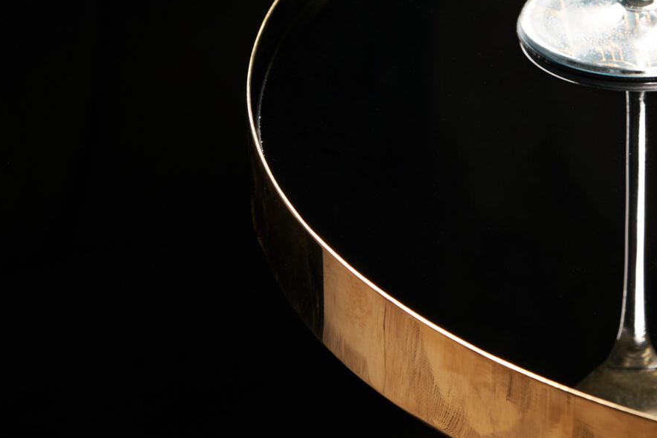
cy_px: -141
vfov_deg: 4.2
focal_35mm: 328
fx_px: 5984
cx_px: 522
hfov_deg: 6.3
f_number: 6.3
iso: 160
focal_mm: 114
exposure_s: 1/200
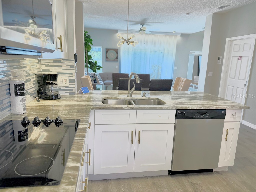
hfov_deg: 71.6
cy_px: 96
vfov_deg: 56.8
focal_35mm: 24
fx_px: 177
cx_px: 128
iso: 160
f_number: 1.78
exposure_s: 1/228
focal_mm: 6.76
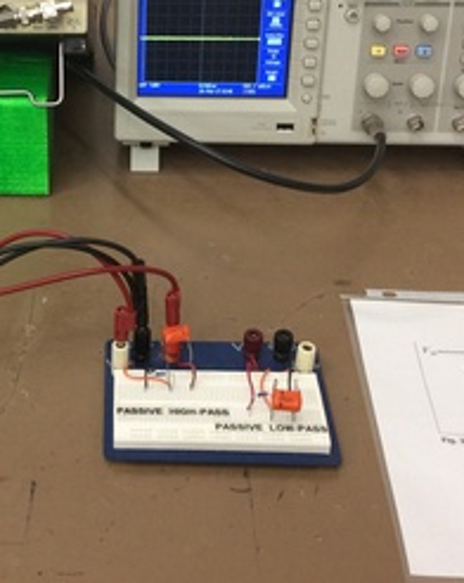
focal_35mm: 61
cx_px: 76
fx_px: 1050
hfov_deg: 24.4
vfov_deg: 30.8
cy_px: 196
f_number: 2.4
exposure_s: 1/24
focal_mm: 3.3
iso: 80
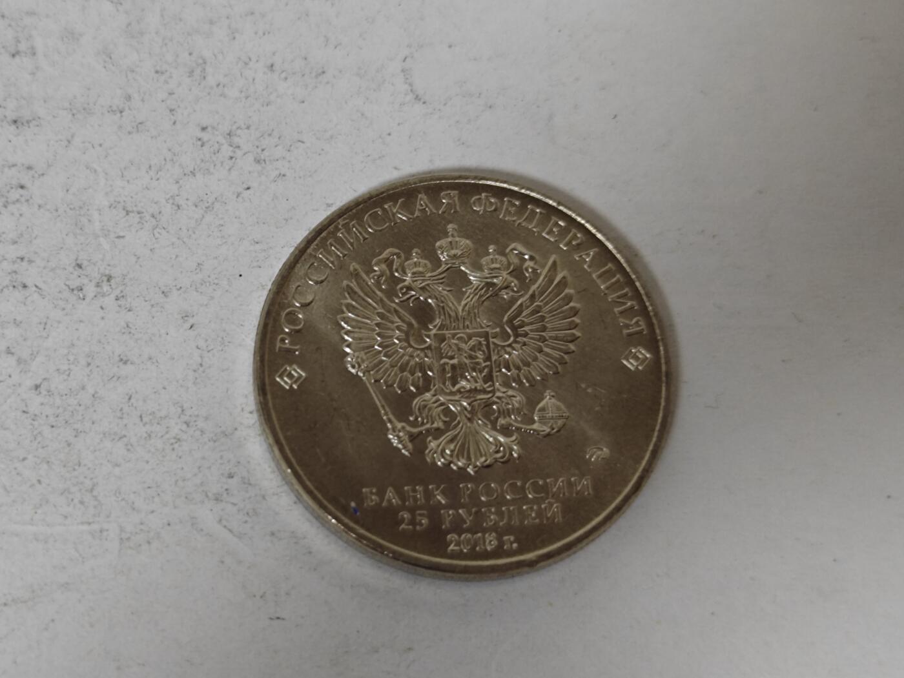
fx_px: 1959
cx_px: 452
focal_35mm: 75
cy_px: 339
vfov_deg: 19.6
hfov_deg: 26.0
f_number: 1.9
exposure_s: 1/50
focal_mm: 8.7
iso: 400
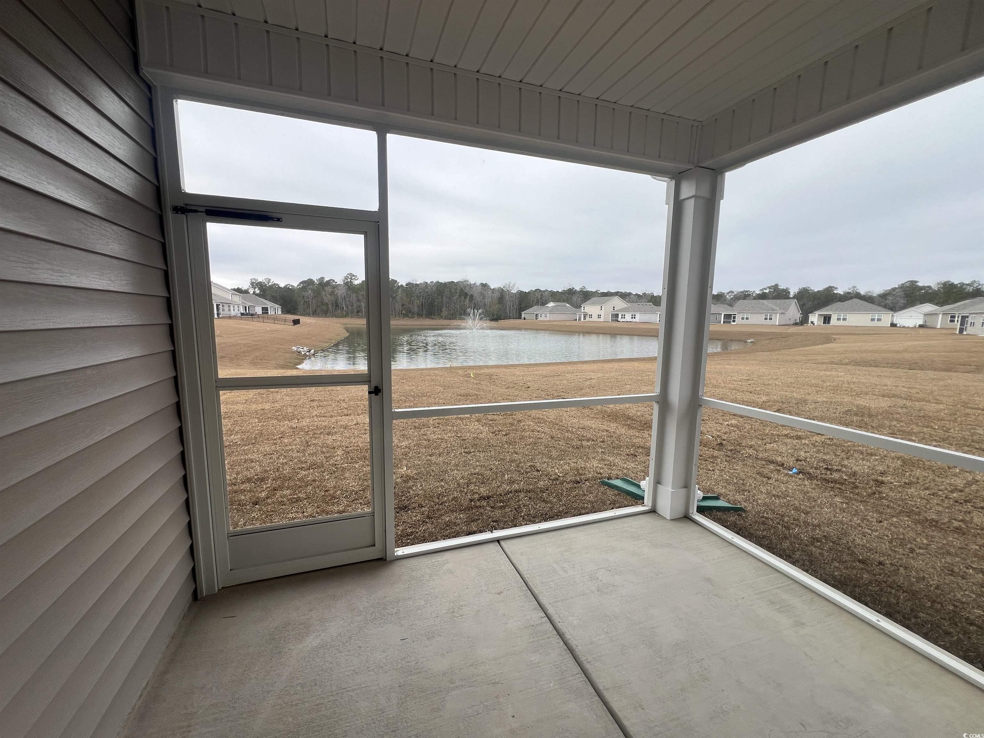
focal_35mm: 13
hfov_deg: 106.2
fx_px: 370
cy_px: 369
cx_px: 492
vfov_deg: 89.9
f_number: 1.8
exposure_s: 1/416
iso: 32
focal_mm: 1.57
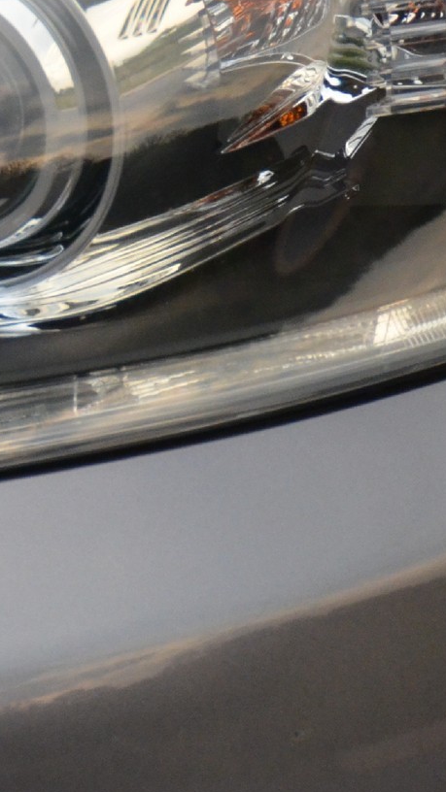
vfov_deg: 4.7
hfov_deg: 2.7
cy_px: 195
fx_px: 9600
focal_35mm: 457
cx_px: -216
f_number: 5.3
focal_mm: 95
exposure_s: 1/500
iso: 1600
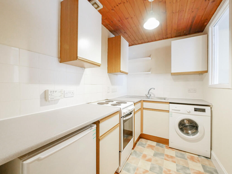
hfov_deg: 102.1
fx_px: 94
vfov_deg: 85.7
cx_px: 116
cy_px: 87
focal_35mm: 14
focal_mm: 7
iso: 3200
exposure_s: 1/25
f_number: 4
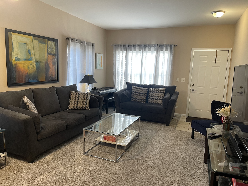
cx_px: 124
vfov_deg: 54.9
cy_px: 93
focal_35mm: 25
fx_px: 179
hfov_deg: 69.4
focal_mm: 5.1
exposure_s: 1/60
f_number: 1.6
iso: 100
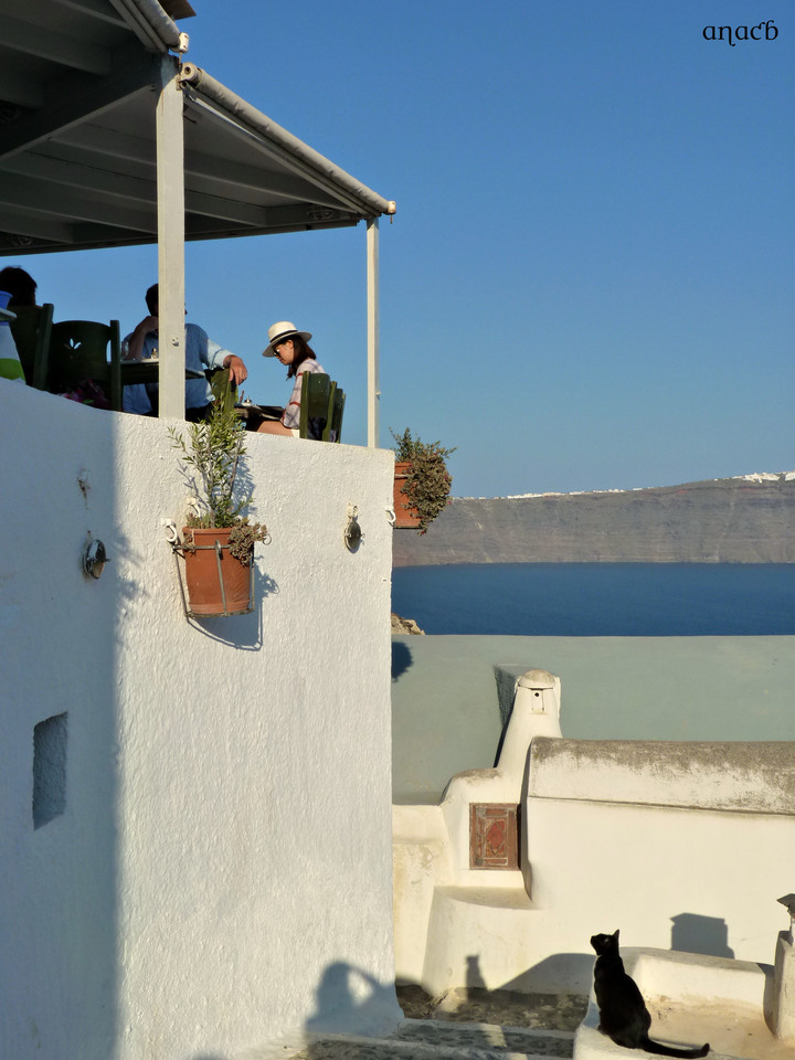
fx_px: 1225
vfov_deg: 46.8
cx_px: 398
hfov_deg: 36.0
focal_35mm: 40
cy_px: 530
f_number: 6.3
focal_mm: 7.2
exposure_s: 1/640
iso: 125
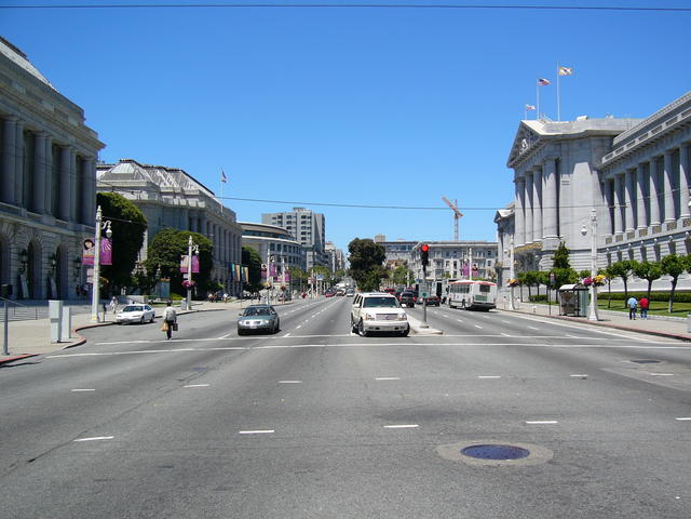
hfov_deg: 52.6
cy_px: 260
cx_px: 346
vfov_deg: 40.7
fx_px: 699
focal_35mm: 35
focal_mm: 5.8
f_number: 8
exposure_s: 1/160
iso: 50
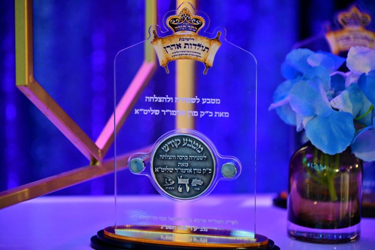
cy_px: 125
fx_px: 1250
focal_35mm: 120
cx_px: 188
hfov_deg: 17.1
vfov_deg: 11.4
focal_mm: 120
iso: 500
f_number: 4
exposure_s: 1/125
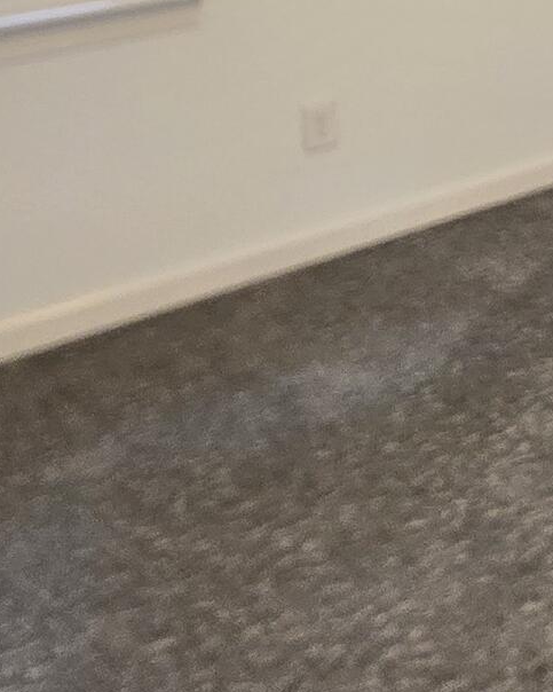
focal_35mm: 63
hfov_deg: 18.3
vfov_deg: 24.8
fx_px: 1289
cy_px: -278
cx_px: 1033
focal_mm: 2.2
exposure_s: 1/60
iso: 200
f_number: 2.2
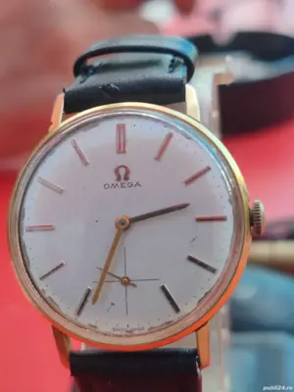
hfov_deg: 27.0
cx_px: 147
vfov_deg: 35.5
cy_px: 196
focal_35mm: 54
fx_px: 612
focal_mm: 6.12
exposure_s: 1/100
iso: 80
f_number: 1.9
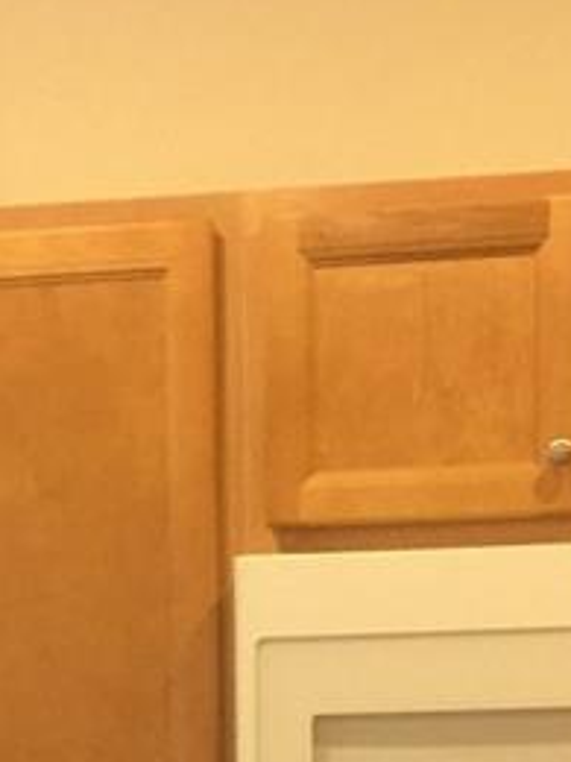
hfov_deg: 11.0
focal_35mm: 134
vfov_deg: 13.1
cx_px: 138
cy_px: 1442
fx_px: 2947
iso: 100
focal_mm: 4.15
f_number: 2.2
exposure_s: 1/10
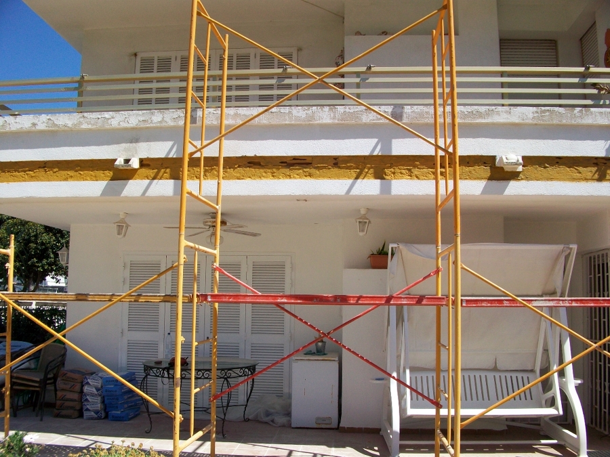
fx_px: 564
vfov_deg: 44.2
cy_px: 228
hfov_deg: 56.8
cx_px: 305
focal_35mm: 32
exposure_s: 1/320
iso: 64
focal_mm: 5.7
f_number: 5.5
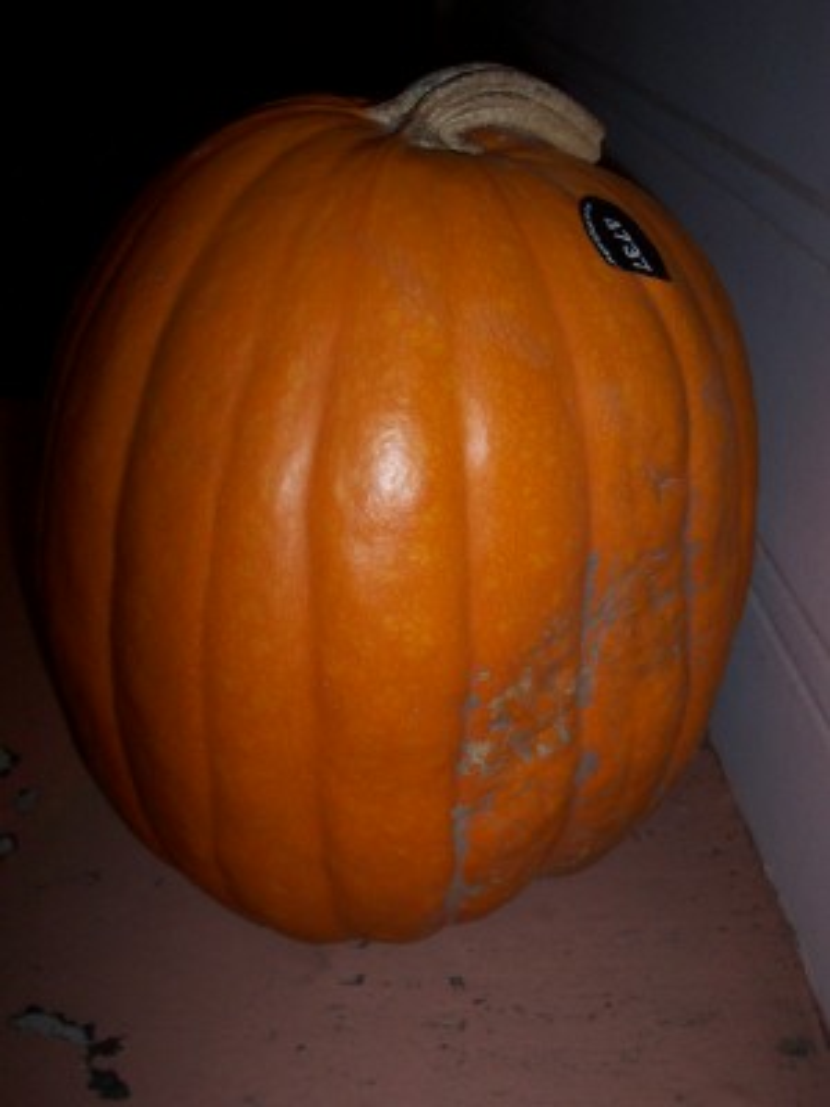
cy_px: 554
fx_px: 1183
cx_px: 415
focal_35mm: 37
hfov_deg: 38.7
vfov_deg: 50.1
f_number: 2.8
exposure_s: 1/60
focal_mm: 5.6
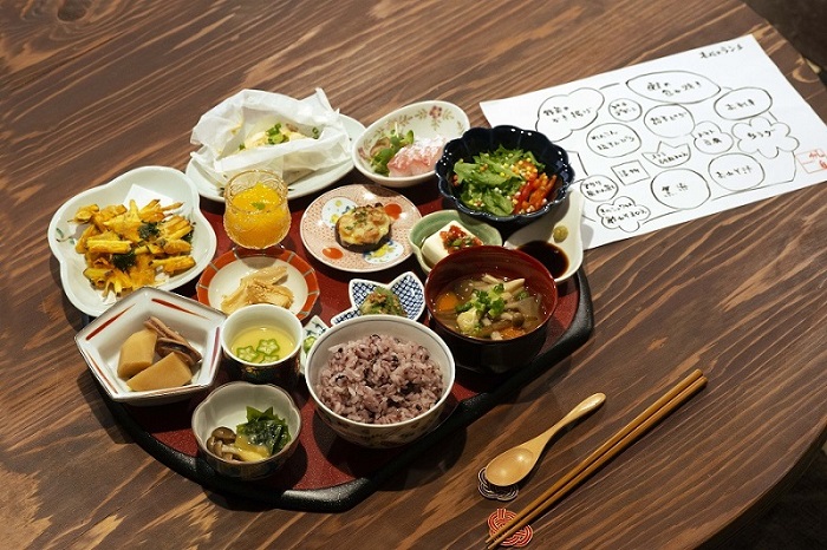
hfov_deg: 23.9
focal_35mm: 85
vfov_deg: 16.1
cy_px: 275
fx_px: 1952
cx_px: 414
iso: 1600
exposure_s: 1/6
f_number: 10
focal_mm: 85
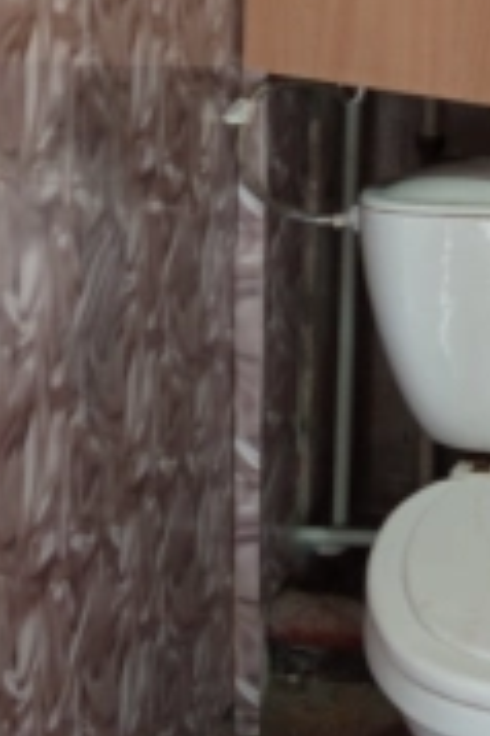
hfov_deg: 15.3
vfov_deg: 22.8
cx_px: 535
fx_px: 1780
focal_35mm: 87
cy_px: 74
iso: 703
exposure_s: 1/33.3
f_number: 1.7
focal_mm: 5.24
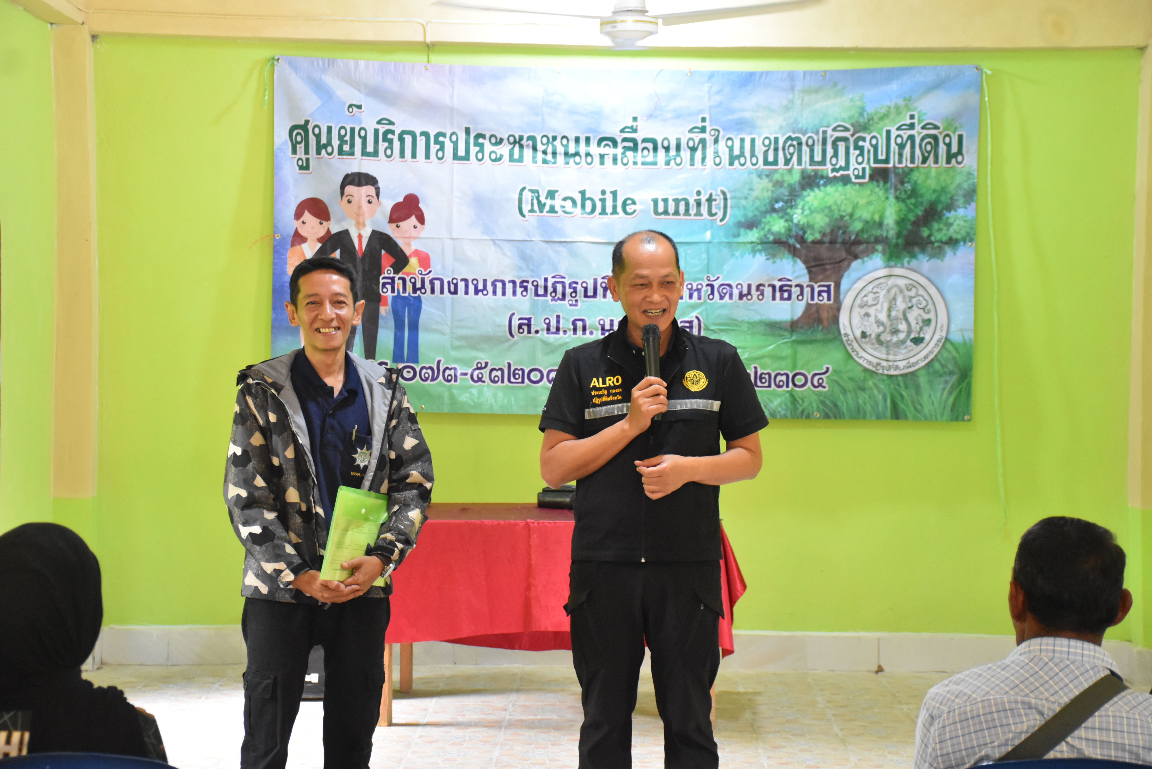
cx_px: 576
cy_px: 384
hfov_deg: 27.0
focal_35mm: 75
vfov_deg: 18.2
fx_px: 2400
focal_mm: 50
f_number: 4.8
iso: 3200
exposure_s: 1/125
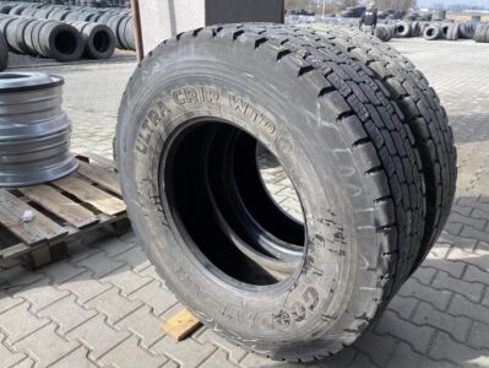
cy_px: 197
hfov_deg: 63.4
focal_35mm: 28
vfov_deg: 49.8
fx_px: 396
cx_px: 254
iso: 32
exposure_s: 1/485
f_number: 1.8
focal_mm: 4.25
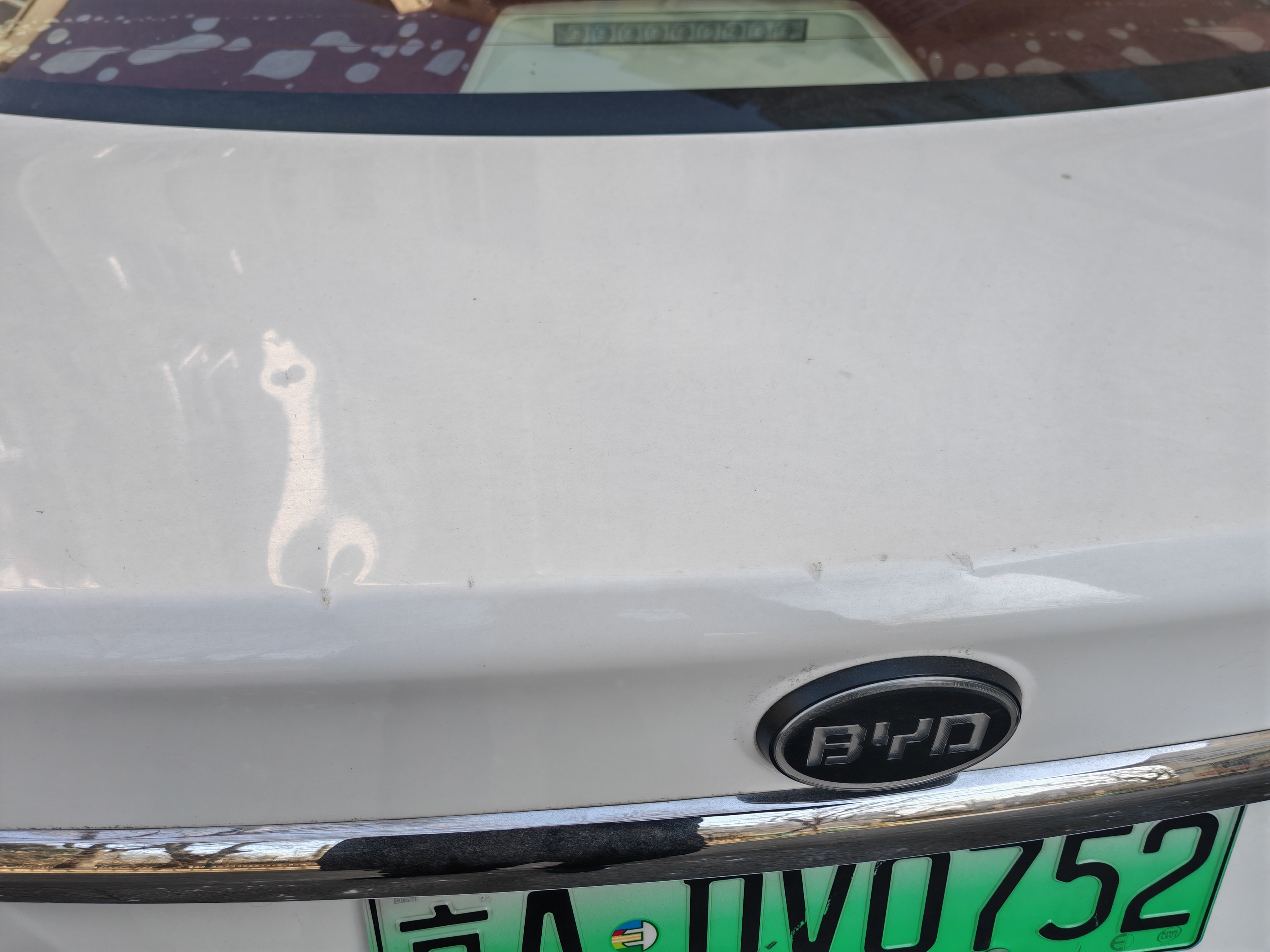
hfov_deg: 67.3
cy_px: 476
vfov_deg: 53.1
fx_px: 954
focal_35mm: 26
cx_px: 635
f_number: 1.6
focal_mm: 5.4
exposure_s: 1/340
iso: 50
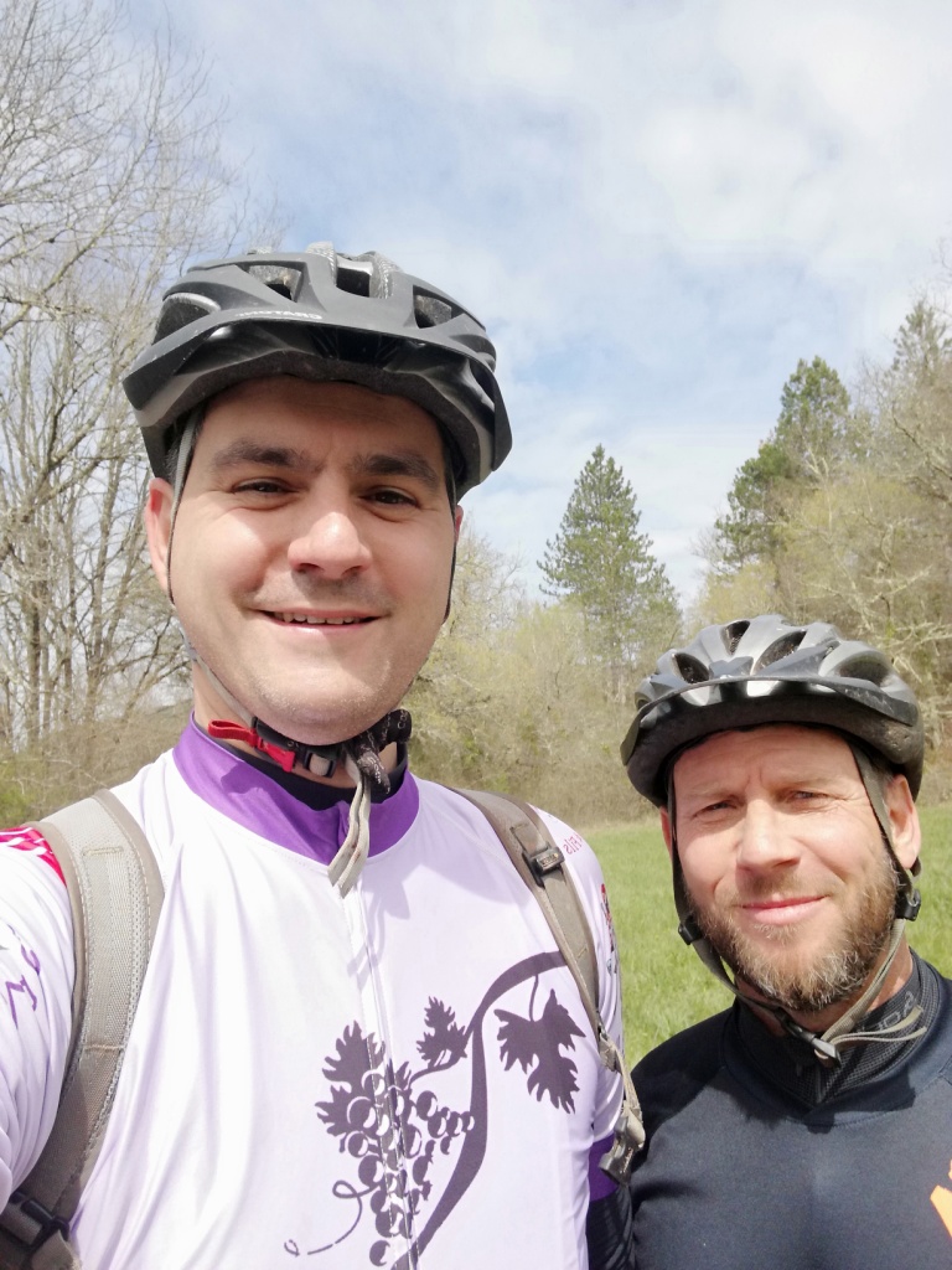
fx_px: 990
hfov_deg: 51.4
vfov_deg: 65.3
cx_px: 476
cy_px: 635
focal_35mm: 27
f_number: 2
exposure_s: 1/1202
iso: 50
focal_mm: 2.84
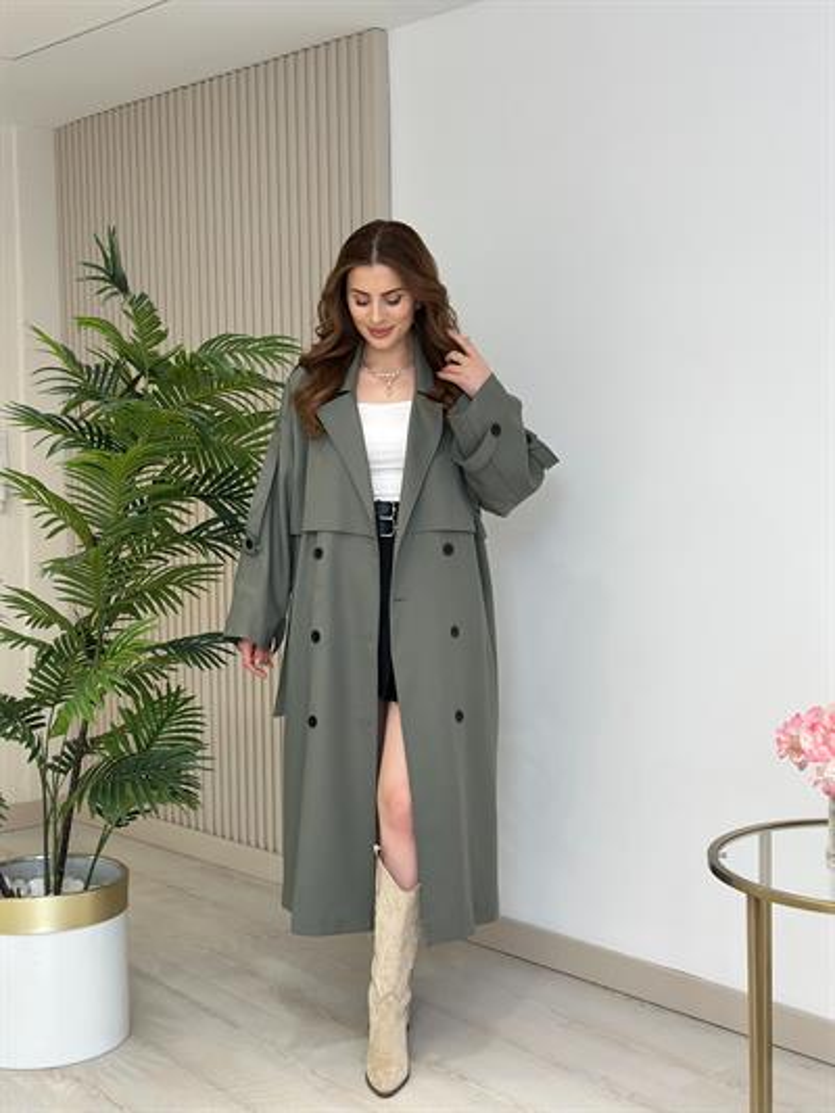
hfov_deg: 30.3
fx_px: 1543
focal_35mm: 48
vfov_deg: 39.6
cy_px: 556
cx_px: 418
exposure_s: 1/255
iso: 80
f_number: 1.78
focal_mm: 6.86
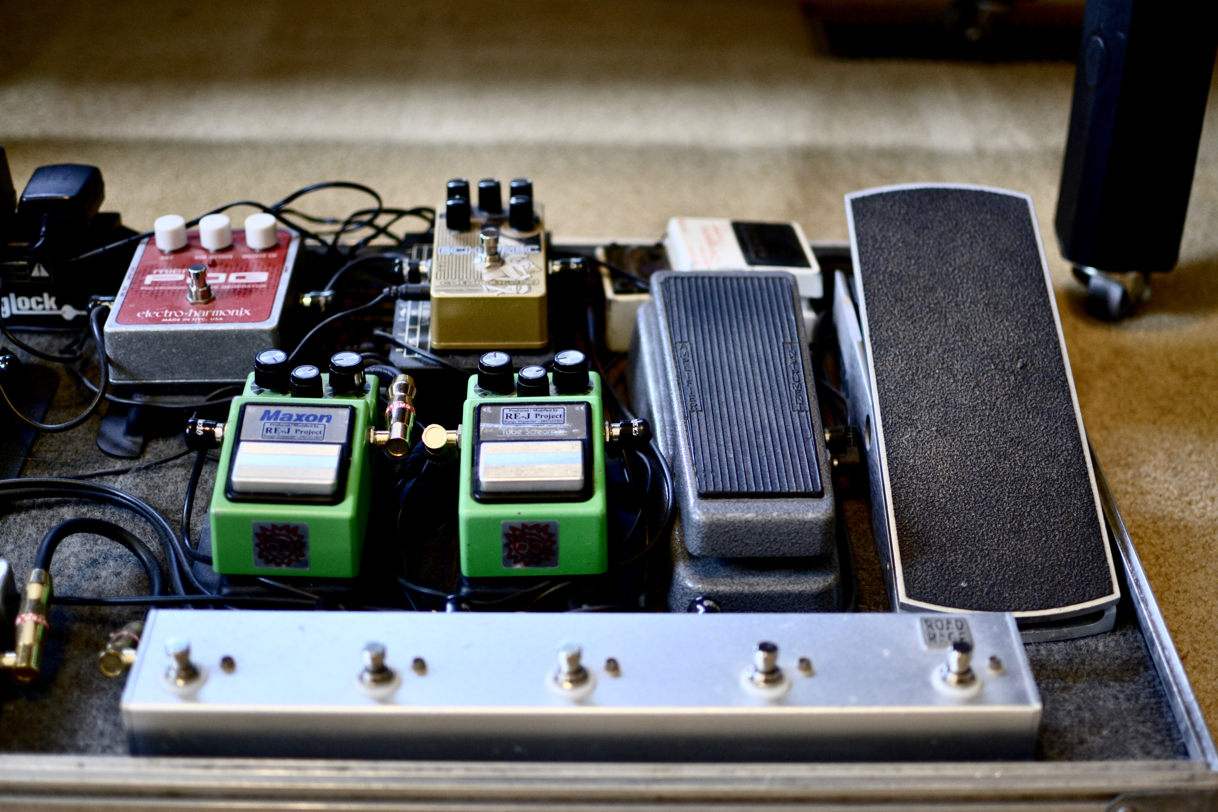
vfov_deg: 25.8
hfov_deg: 37.9
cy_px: 406
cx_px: 609
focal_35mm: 52
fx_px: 1776
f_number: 1.8
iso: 400
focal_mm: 35
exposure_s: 1/60
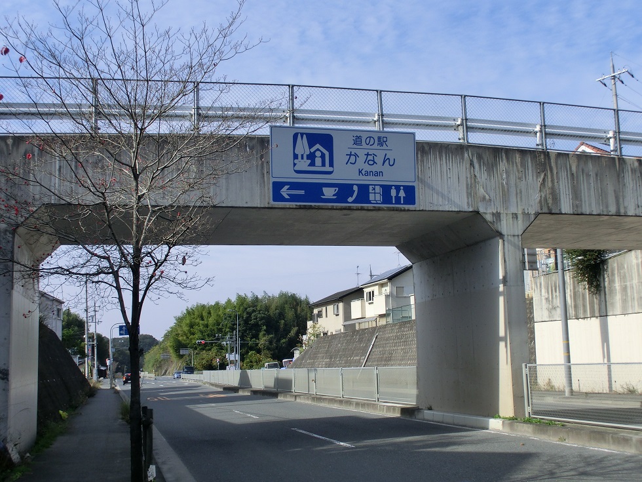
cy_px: 241
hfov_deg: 42.9
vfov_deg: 32.9
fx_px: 816
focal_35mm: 44
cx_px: 321
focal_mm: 7.87
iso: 100
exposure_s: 1/160
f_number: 10.6
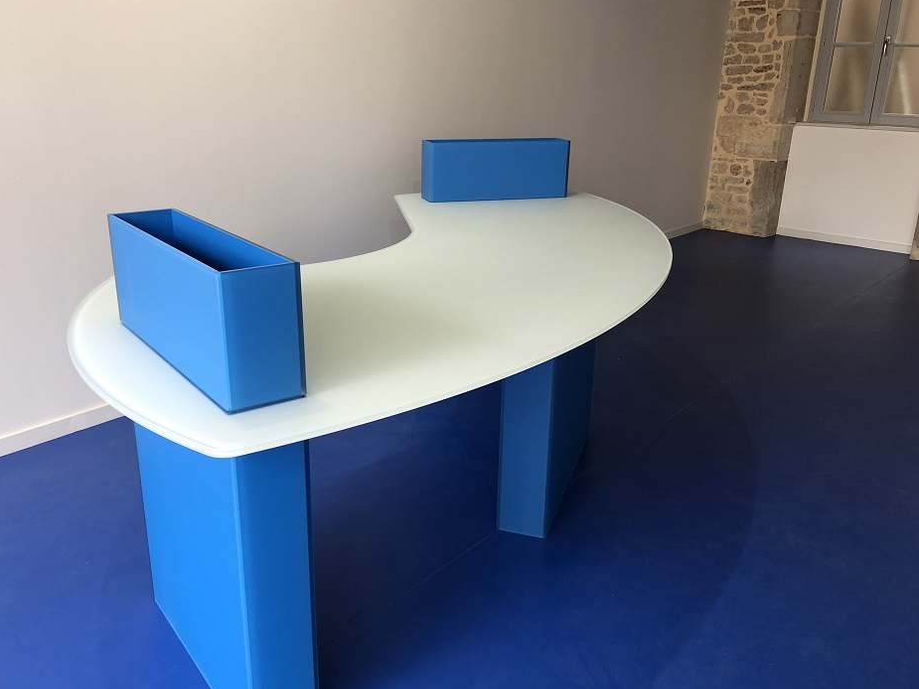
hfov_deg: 58.3
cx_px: 435
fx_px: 823
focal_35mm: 31
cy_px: 359
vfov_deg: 45.4
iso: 25
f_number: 1.8
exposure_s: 1/50
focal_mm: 3.99
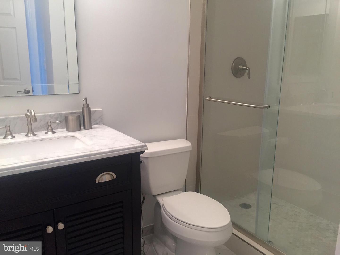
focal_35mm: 29
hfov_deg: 61.7
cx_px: 170
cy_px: 128
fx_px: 285
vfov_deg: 48.2
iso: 50
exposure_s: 1/30
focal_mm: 4.15
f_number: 2.2
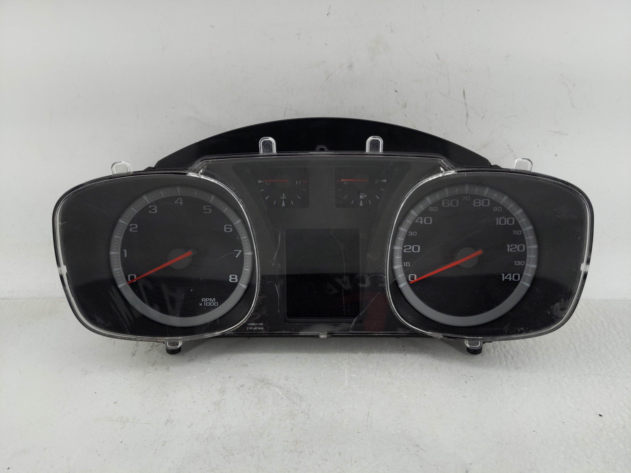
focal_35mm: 25
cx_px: 316
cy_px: 236
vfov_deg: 54.9
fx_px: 456
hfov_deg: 69.4
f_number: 1.73
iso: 55
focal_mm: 4.38
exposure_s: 1/133
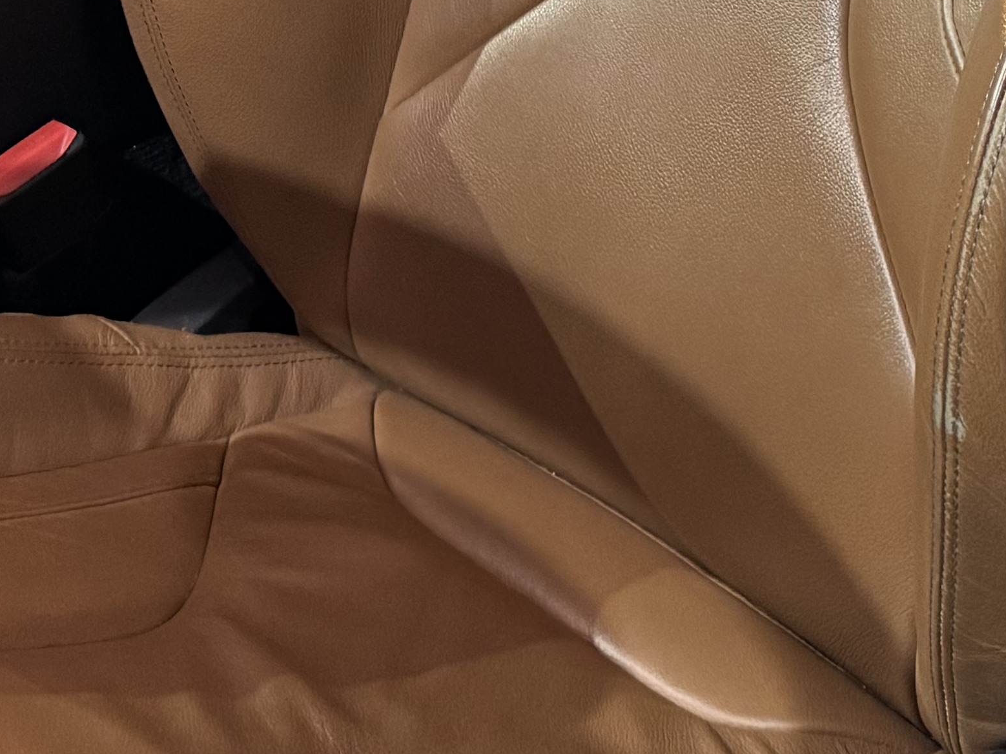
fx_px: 2557
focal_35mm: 88
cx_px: 580
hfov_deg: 22.2
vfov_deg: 14.9
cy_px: -558
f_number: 1.78
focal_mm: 6.76
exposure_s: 1/40
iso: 800
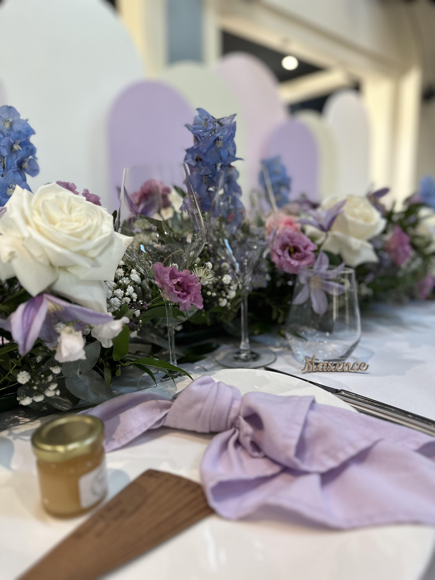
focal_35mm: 24
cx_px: 218
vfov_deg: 71.6
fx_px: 402
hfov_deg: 56.8
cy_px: 290
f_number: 1.78
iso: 250
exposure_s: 1/60
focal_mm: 6.86
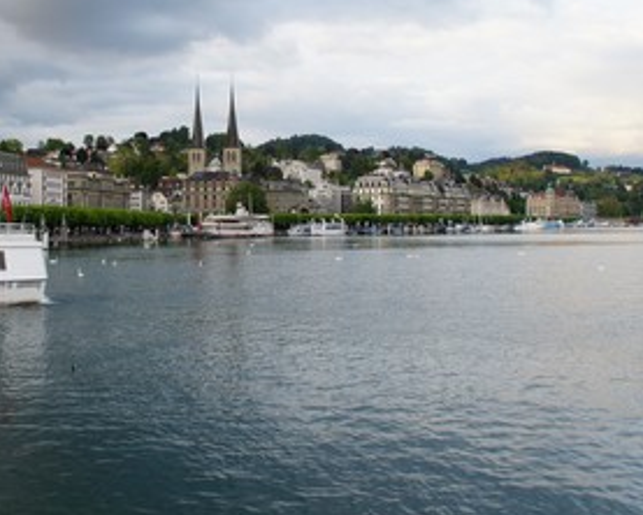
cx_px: 216
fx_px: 800
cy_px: 168
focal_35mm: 42
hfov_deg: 43.2
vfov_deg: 35.3
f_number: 7.1
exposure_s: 1/40
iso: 100
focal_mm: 18
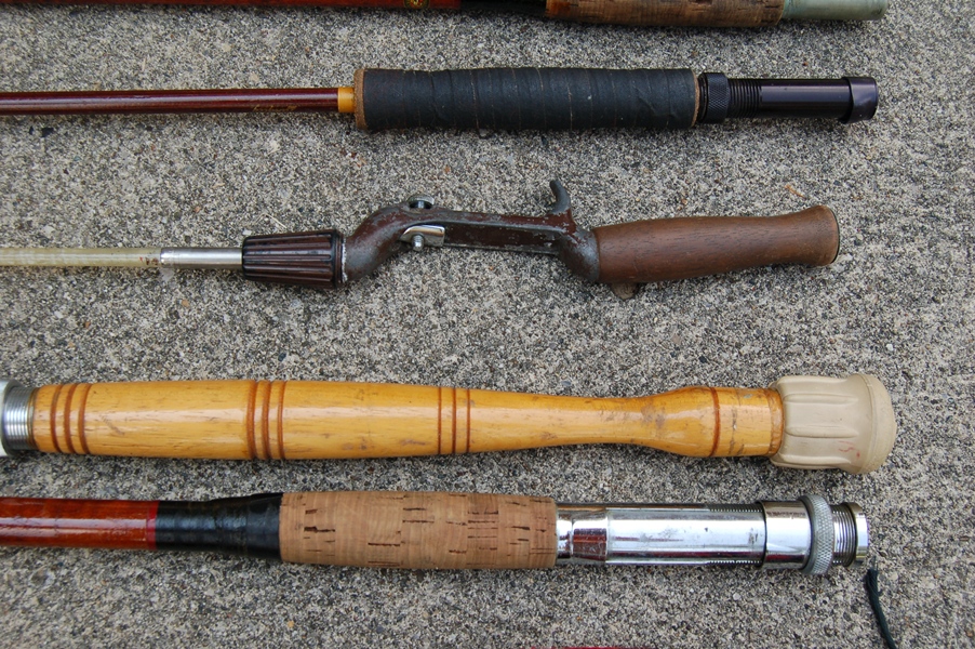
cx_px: 488
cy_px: 324
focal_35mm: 39
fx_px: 1055
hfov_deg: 49.6
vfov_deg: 34.2
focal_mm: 26
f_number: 6.3
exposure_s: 1/160
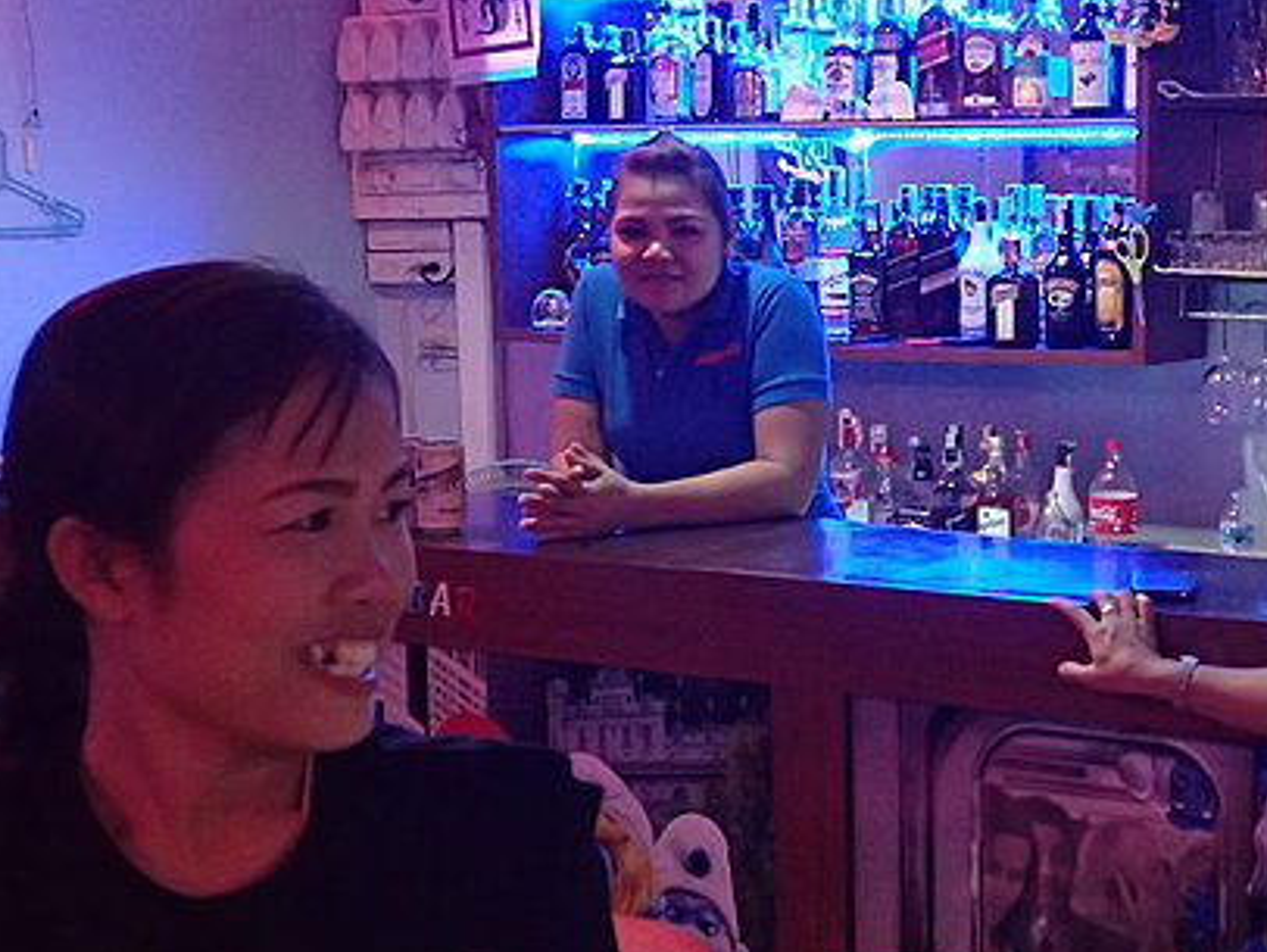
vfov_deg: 23.2
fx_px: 2307
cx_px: 924
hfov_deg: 30.3
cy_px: 659
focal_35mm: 63
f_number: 2.4
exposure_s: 1/15
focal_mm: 5.87
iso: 800
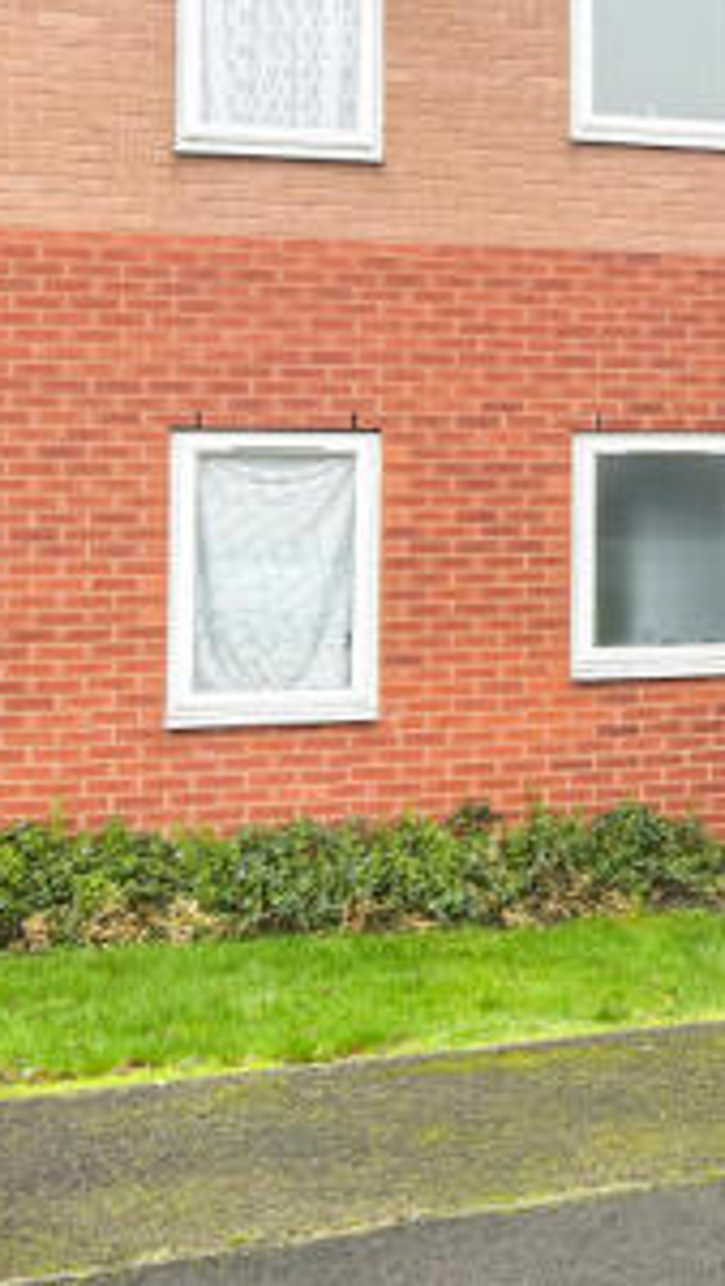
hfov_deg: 19.6
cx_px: 1019
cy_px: 414
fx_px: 1878
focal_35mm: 55
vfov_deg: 37.4
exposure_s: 1/160
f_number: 1.5
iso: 40
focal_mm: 5.7
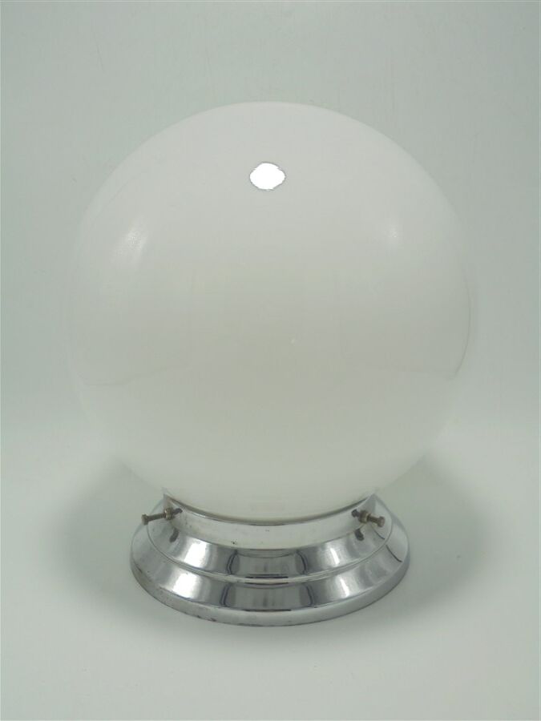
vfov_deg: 54.0
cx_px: 270
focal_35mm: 34
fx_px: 708
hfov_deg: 41.8
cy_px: 360
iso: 100
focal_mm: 6.1
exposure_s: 1/100
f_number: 4
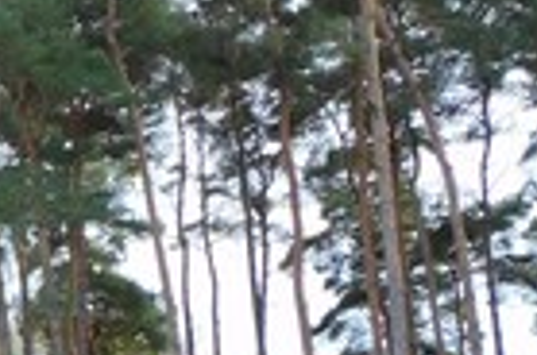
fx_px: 2143
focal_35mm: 144
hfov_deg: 13.1
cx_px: -398
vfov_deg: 9.3
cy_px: 475
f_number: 3.5
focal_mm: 5.4
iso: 125
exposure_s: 1/125
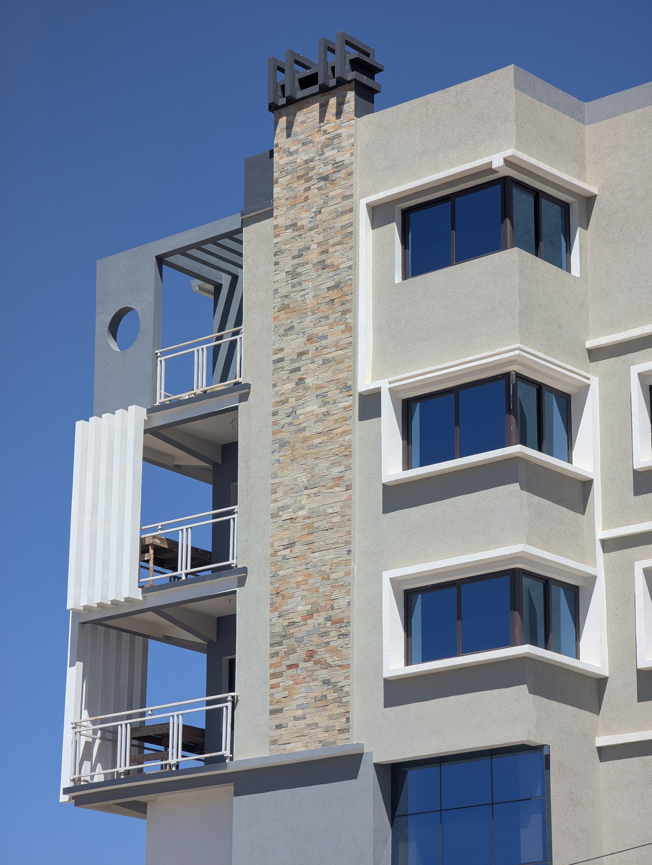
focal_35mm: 106
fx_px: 2655
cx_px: 326
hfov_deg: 14.0
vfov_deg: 18.5
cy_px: 432
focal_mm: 19
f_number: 3.5
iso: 35
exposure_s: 1/598
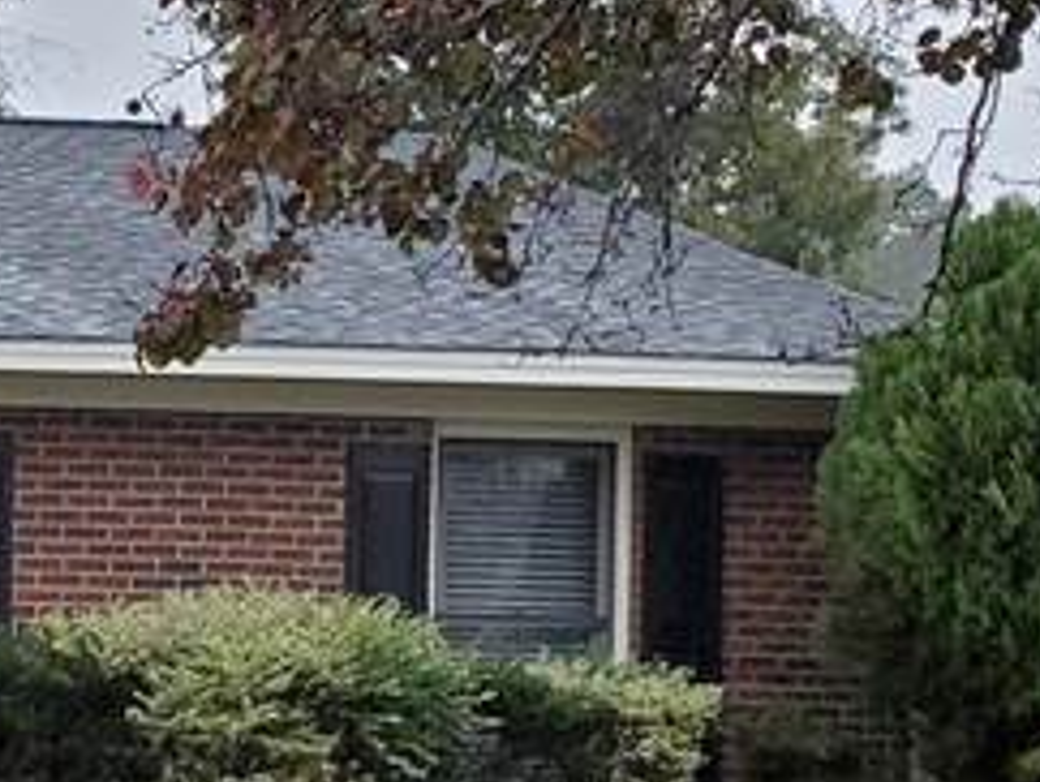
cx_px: -756
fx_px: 3308
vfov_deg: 13.4
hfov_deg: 15.6
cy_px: 593
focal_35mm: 110
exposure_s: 1/95
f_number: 2.4
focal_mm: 4.3
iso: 160
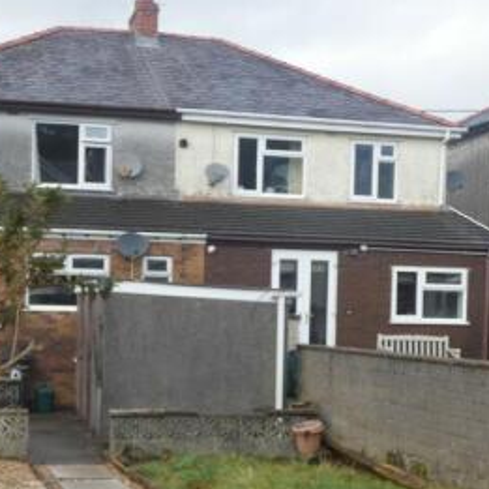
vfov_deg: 24.1
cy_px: 364
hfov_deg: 24.3
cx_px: 218
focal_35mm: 71
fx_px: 1135
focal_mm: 6.5
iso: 80
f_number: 3.5
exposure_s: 1/200
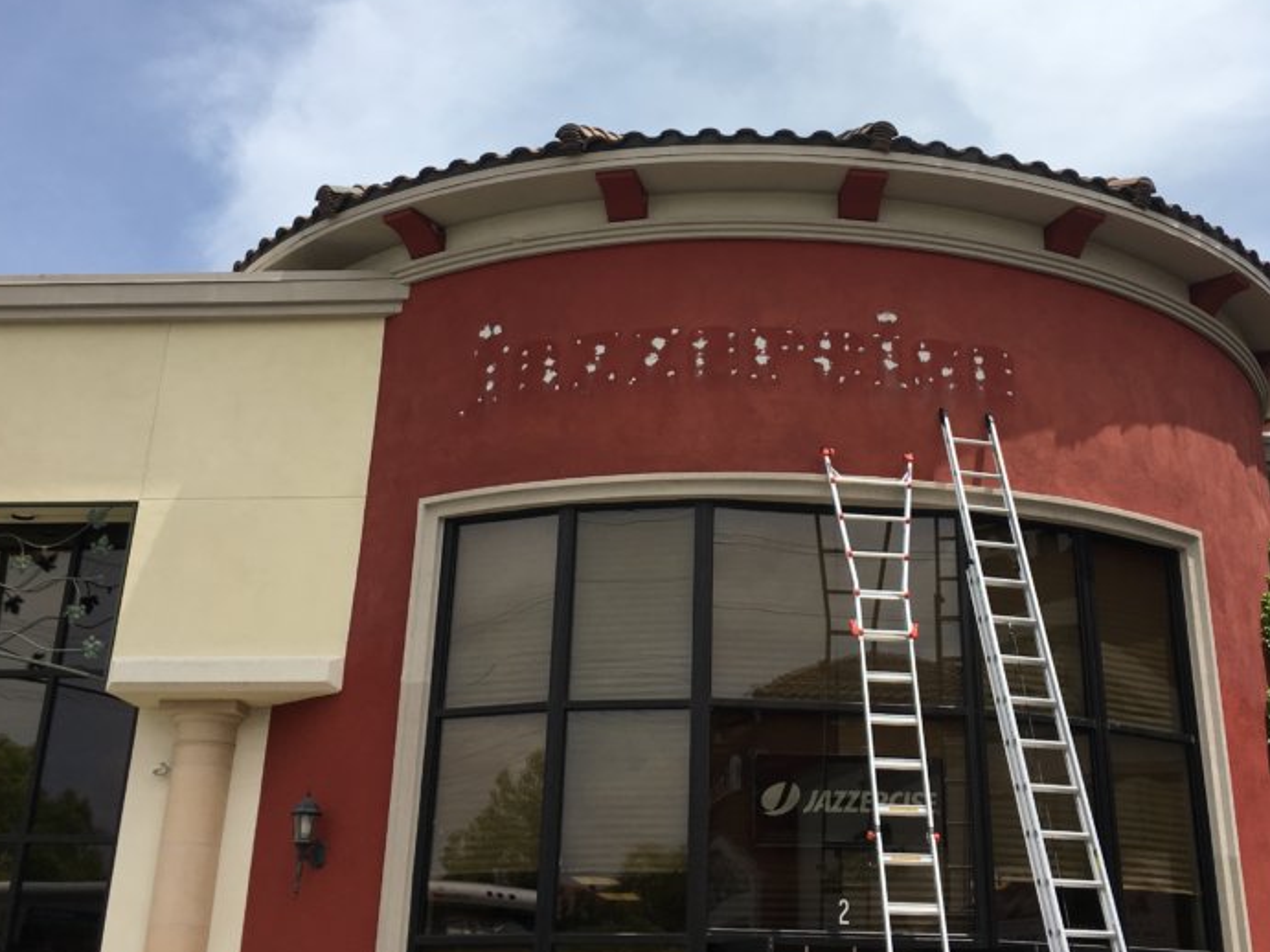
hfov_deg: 43.7
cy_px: 333
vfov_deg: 33.3
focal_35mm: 43
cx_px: 743
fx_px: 1577
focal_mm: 4.15
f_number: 2.2
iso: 25
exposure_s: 1/2024
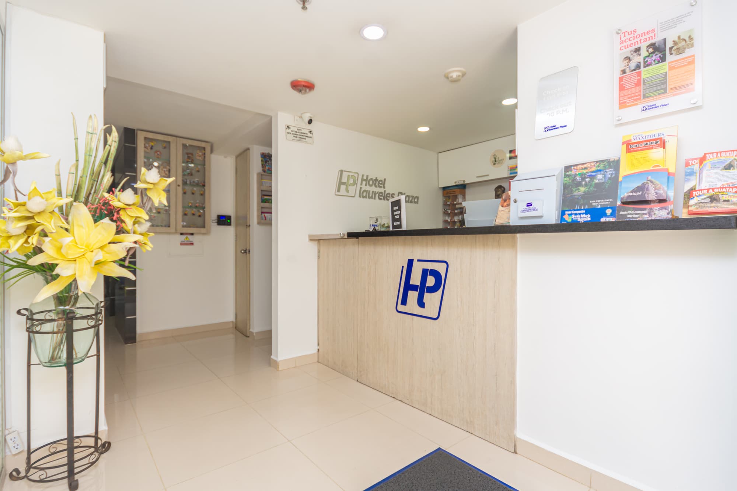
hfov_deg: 92.4
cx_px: 368
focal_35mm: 17
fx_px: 353
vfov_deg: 69.6
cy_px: 246
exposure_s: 1/40
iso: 250
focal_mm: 11.5
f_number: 4.2
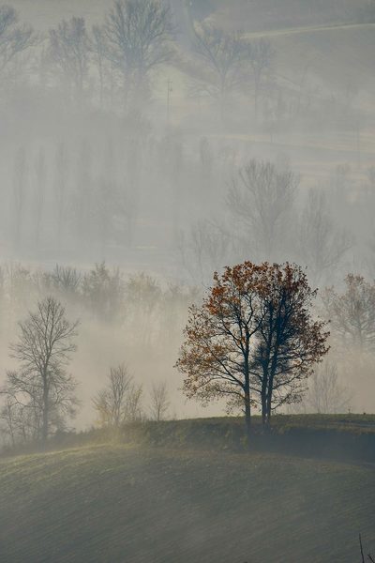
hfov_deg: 2.2
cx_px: 188
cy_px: 282
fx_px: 9843
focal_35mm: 630
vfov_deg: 3.3
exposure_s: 1/3200
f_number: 7.1
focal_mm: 420
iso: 560
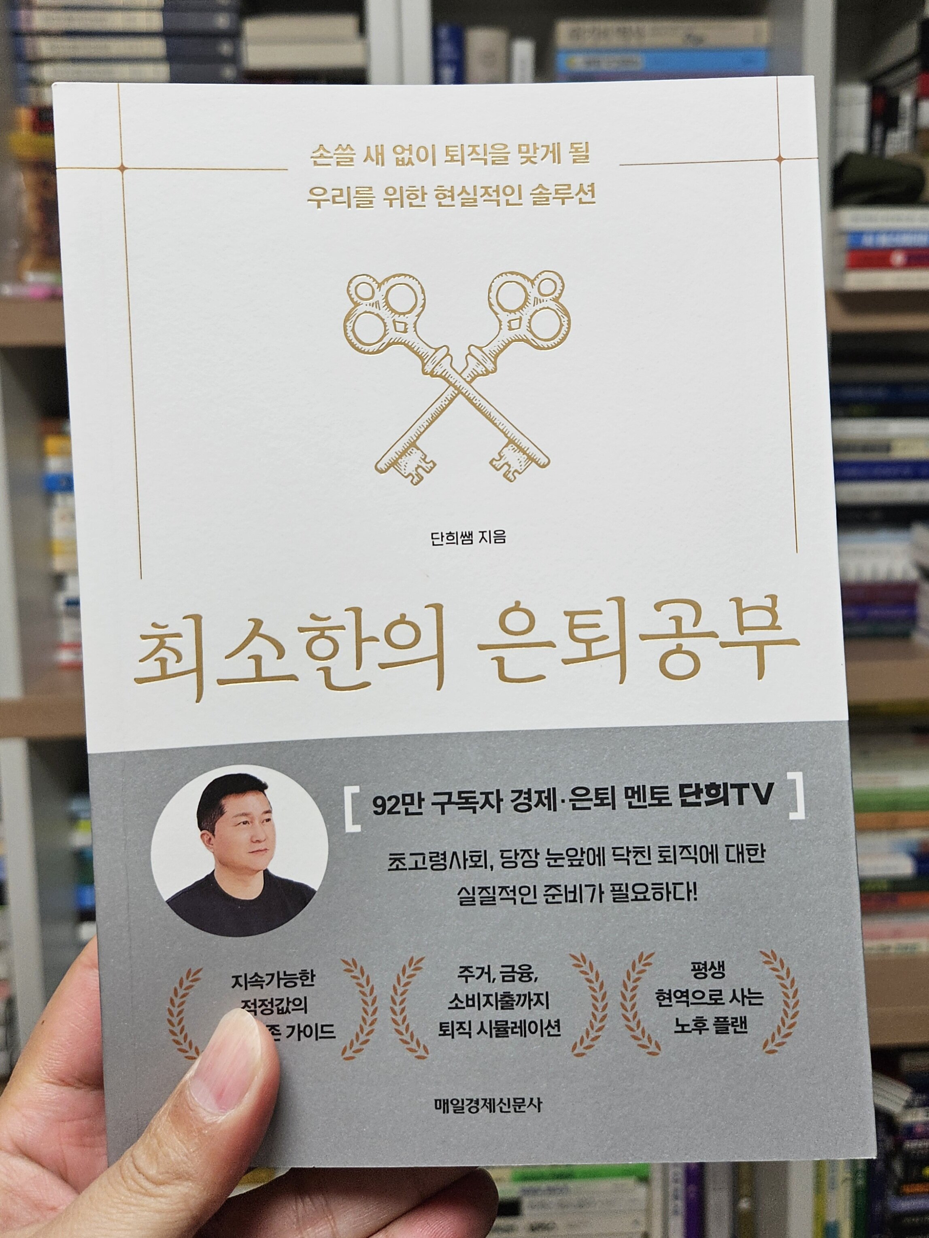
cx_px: 464
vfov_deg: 73.9
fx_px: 823
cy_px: 619
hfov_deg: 58.9
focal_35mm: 23
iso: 100
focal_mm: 5.4
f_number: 1.8
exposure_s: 1/208
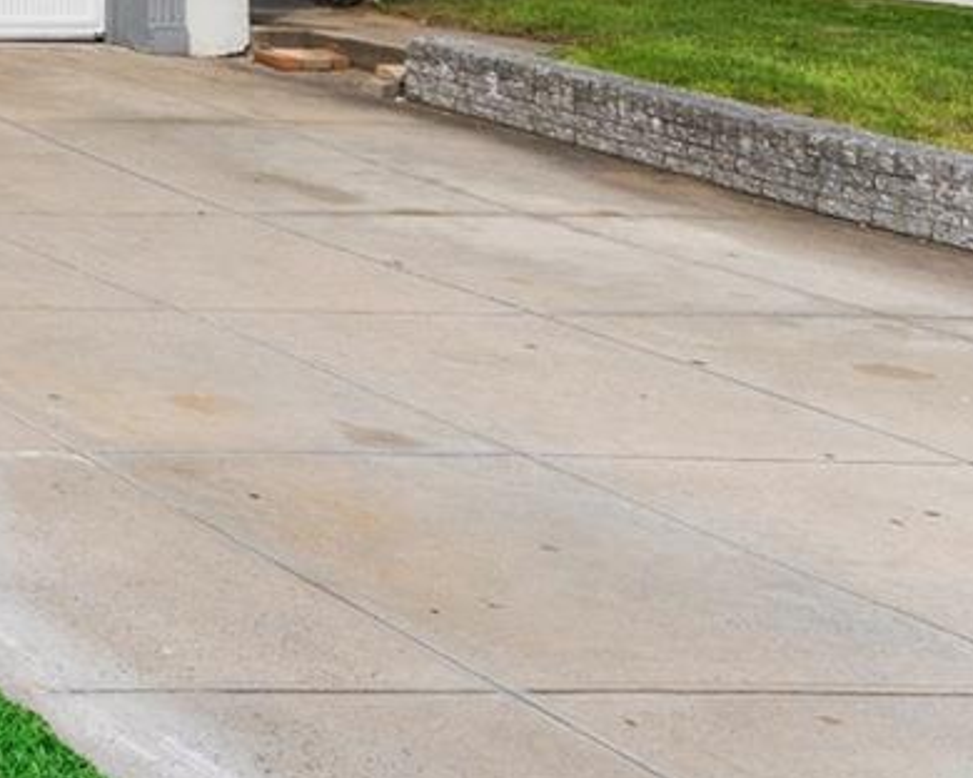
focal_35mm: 69
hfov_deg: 15.9
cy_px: -218
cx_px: -1262
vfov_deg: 20.4
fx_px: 1987
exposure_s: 1/50
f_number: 11
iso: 100
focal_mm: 14
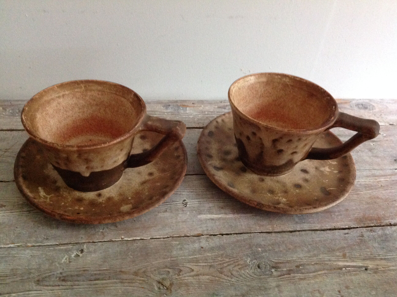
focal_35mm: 35
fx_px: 401
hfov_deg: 52.7
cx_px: 198
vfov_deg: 40.6
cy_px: 148
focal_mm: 4.28
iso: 500
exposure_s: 1/15
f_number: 2.4
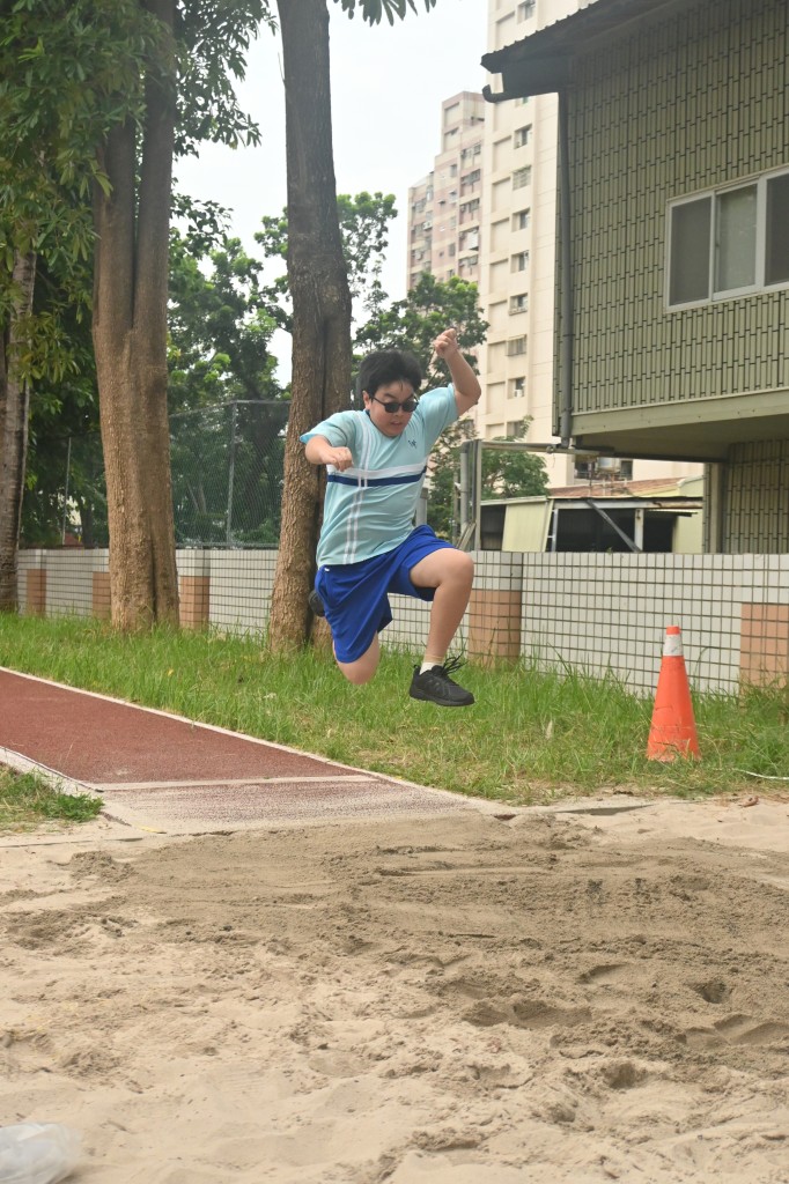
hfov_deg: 27.6
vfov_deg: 40.5
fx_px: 1604
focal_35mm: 49
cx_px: 394
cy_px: 592
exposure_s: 1/2500
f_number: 5
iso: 1250
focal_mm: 32.5
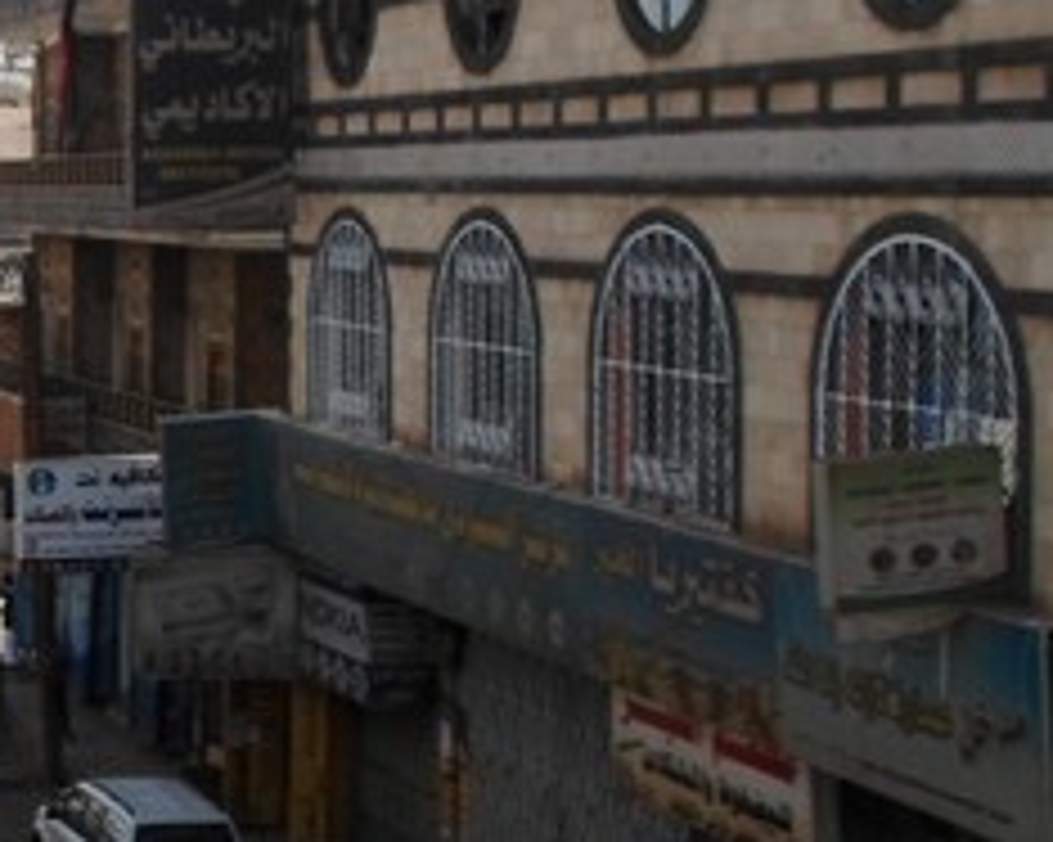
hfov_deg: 21.4
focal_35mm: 80
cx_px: -342
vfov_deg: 19.0
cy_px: 212
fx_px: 2492
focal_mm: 5.5
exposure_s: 1/1500
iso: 80
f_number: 2.7
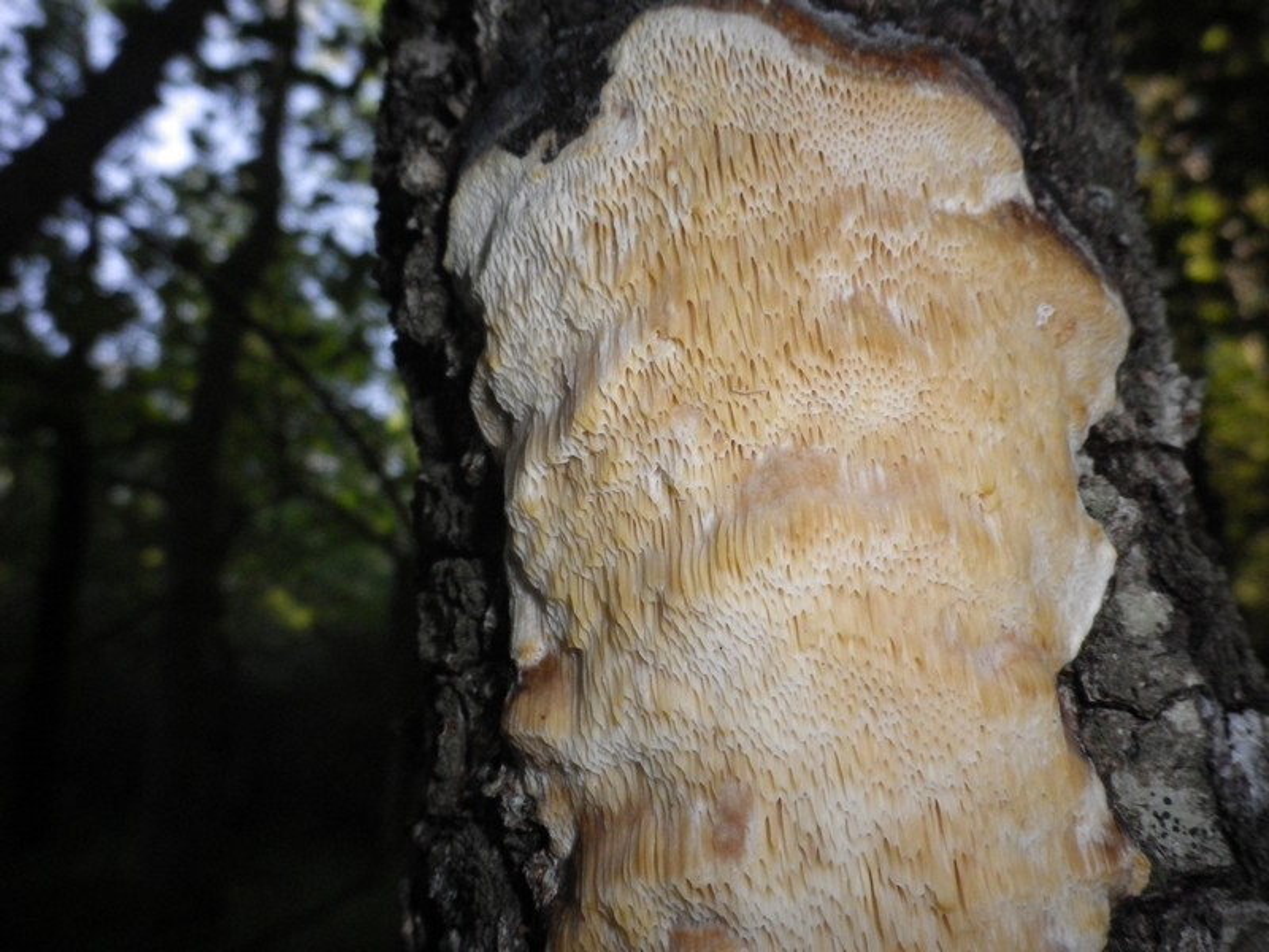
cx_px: 634
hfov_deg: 52.6
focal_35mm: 35
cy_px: 476
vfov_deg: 40.7
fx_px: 1283
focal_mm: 6.36
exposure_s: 1/100
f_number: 8.6
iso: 400
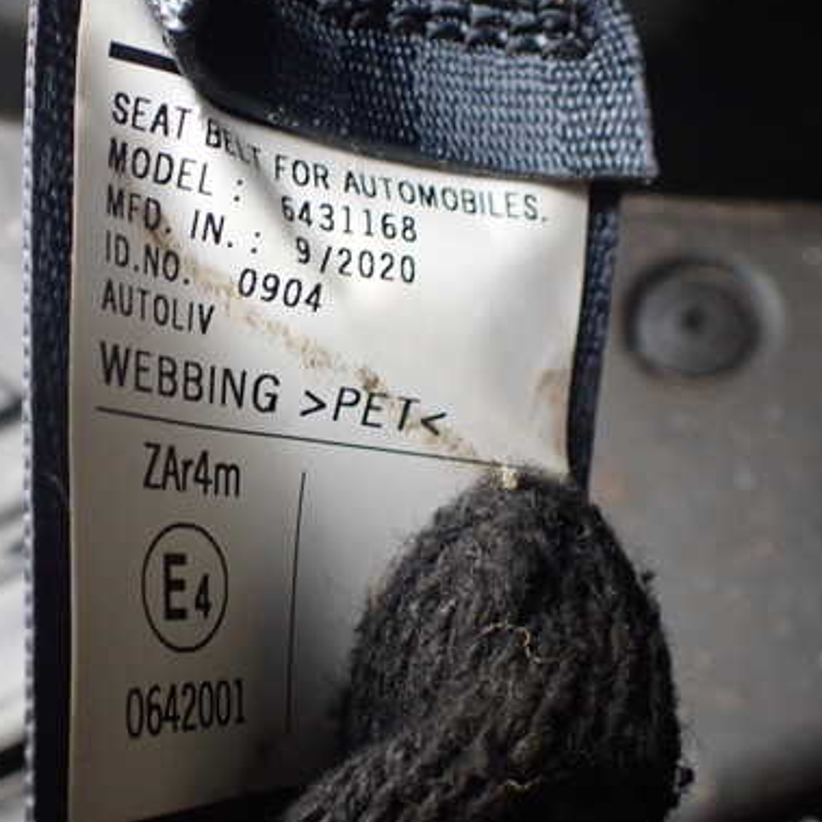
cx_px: 291
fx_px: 1128
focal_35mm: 42
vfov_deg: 40.0
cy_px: 406
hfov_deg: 39.7
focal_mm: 5.4
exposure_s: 1/125
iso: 500
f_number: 2.3
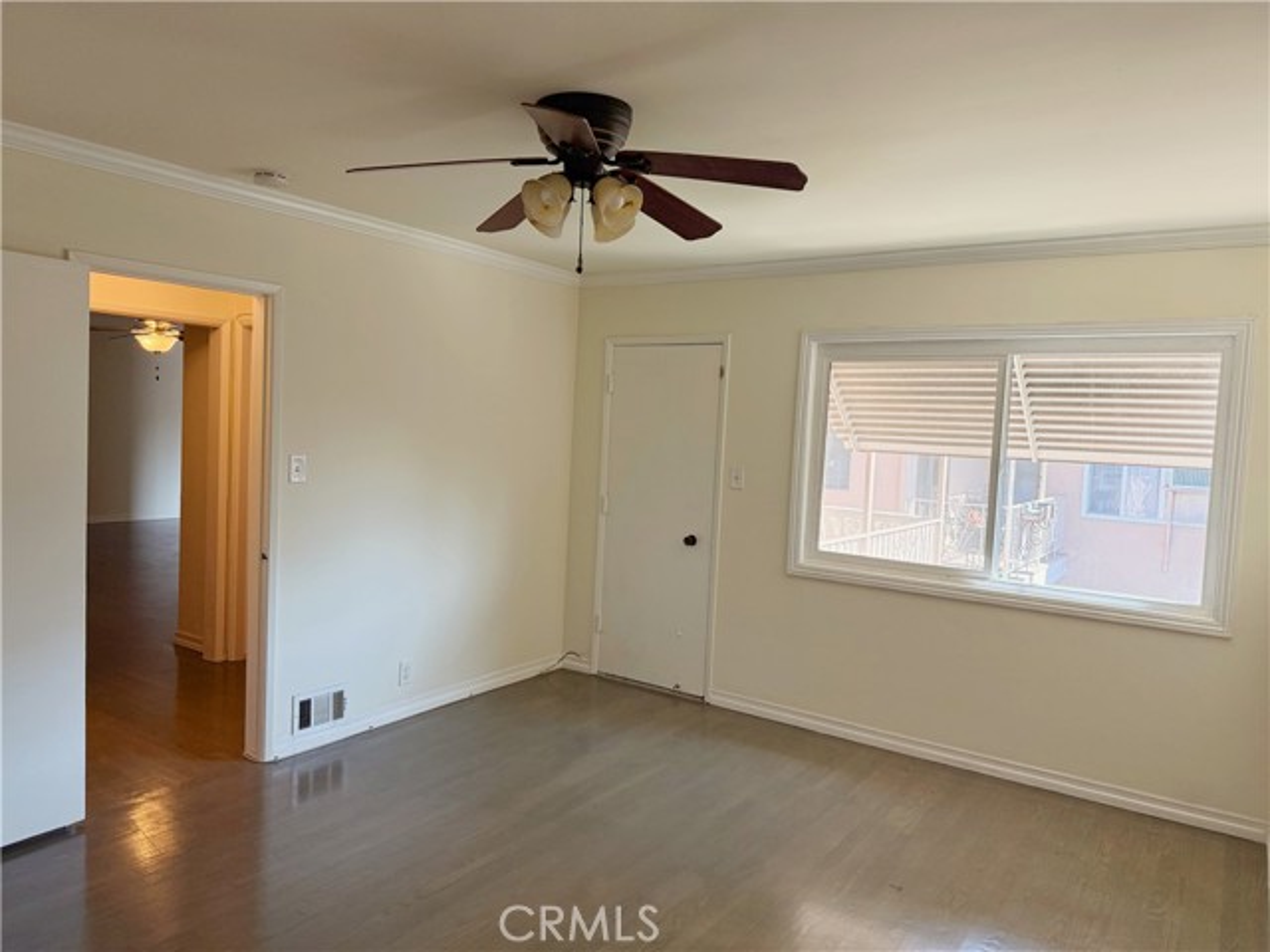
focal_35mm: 24
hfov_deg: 71.6
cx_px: 635
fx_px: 881
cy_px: 476
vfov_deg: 56.8
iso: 200
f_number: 1.78
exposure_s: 1/218
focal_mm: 6.76
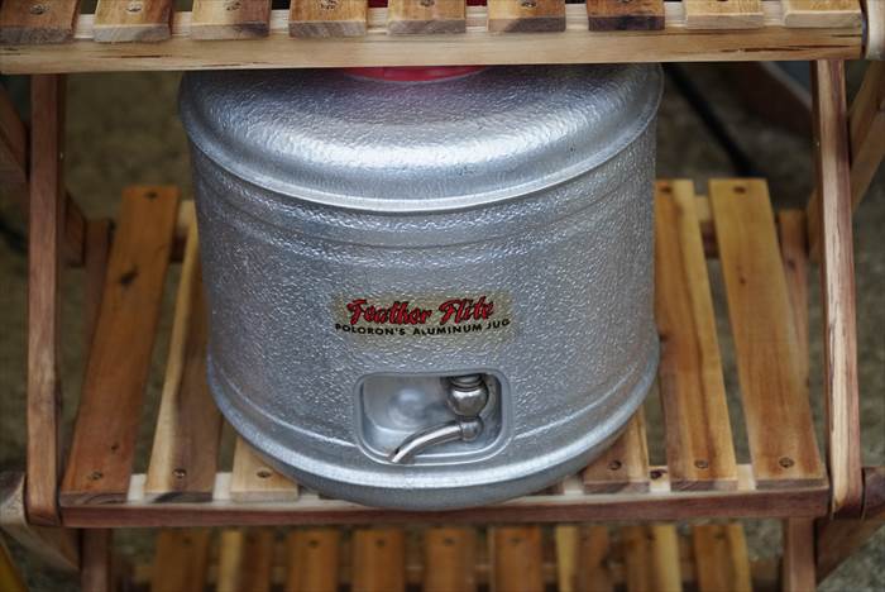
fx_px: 2214
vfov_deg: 15.2
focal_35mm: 90
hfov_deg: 22.6
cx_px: 442
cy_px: 296
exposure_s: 1/125
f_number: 5
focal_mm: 60
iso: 1250
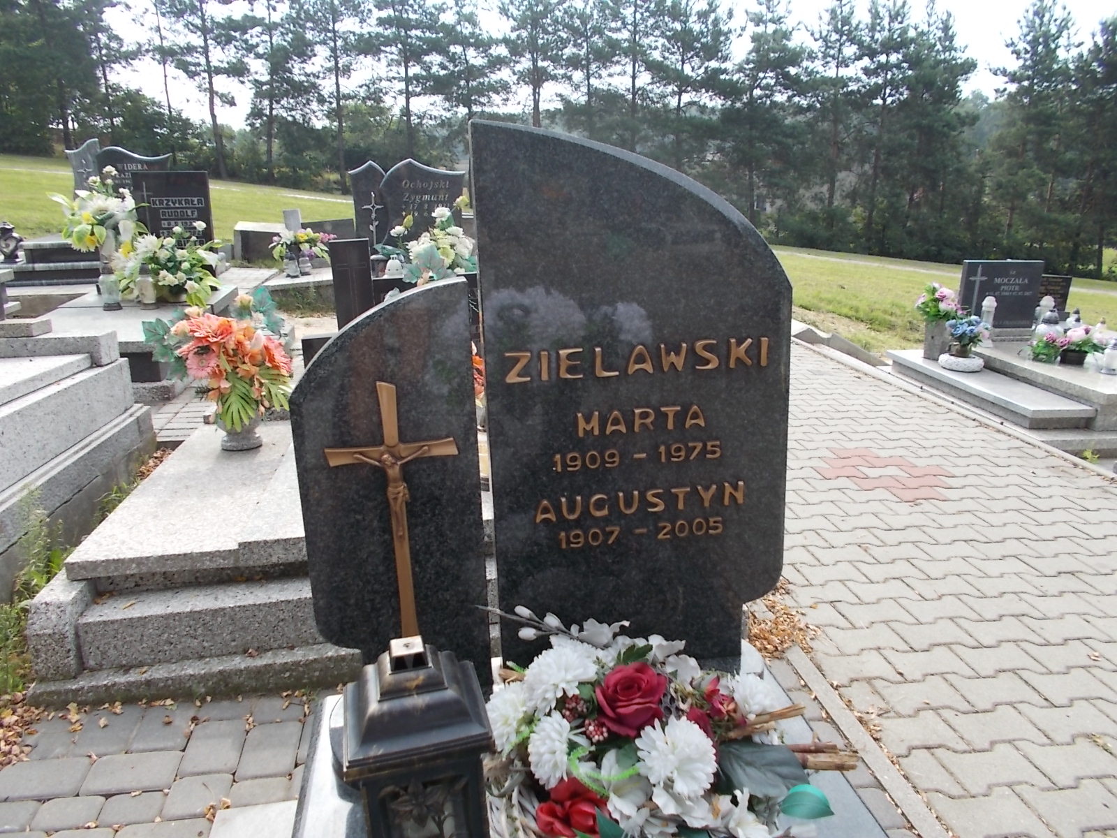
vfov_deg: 53.1
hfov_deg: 67.3
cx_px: 558
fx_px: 839
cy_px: 419
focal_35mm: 26
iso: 80
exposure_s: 1/500
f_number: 3.2
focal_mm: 4.6
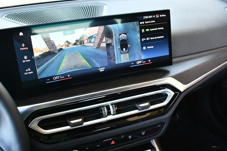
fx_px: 246
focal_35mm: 39
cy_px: 71
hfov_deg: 49.5
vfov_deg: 34.3
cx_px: 115
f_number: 3.5
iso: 1400
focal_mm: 18
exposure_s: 1/125
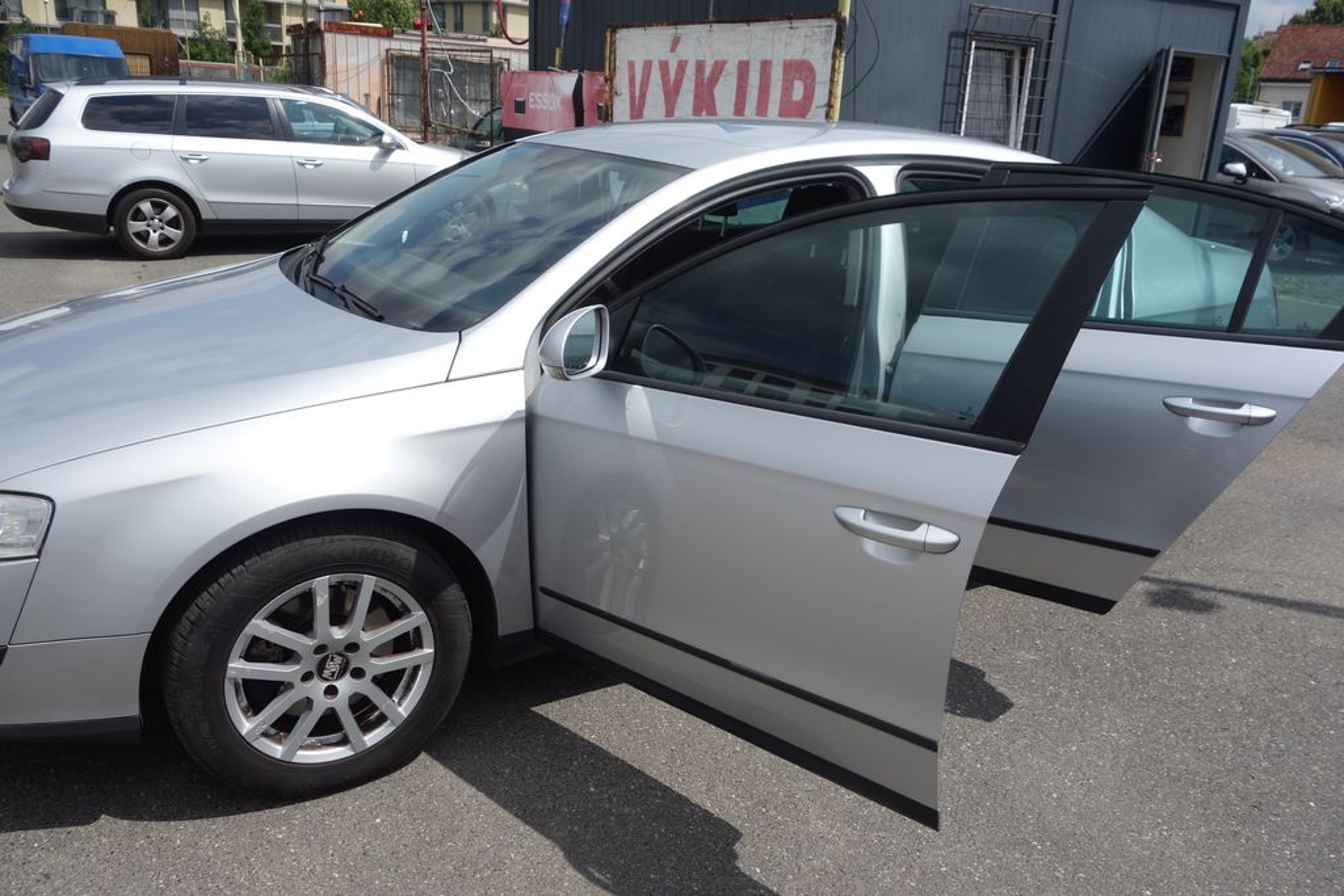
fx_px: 1045
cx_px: 672
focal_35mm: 28
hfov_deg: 65.5
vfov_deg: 46.4
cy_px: 448
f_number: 5.6
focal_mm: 10.4
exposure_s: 1/640
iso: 125
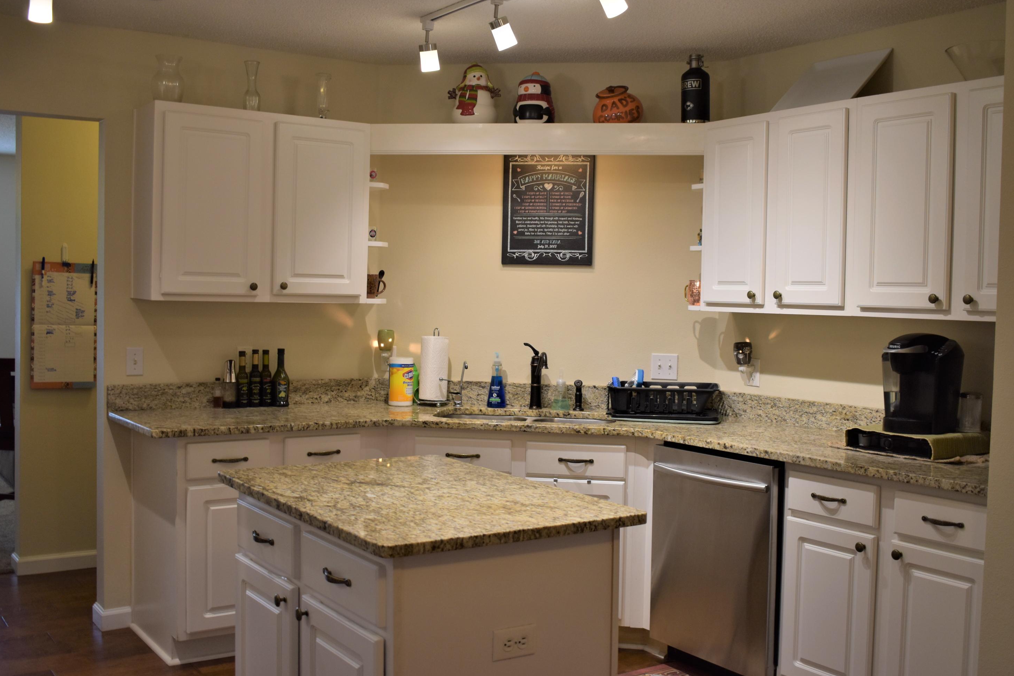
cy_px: 345
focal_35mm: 37
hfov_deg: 51.9
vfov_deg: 35.9
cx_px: 508
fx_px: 1042
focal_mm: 24
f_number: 4
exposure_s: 1/50
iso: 400
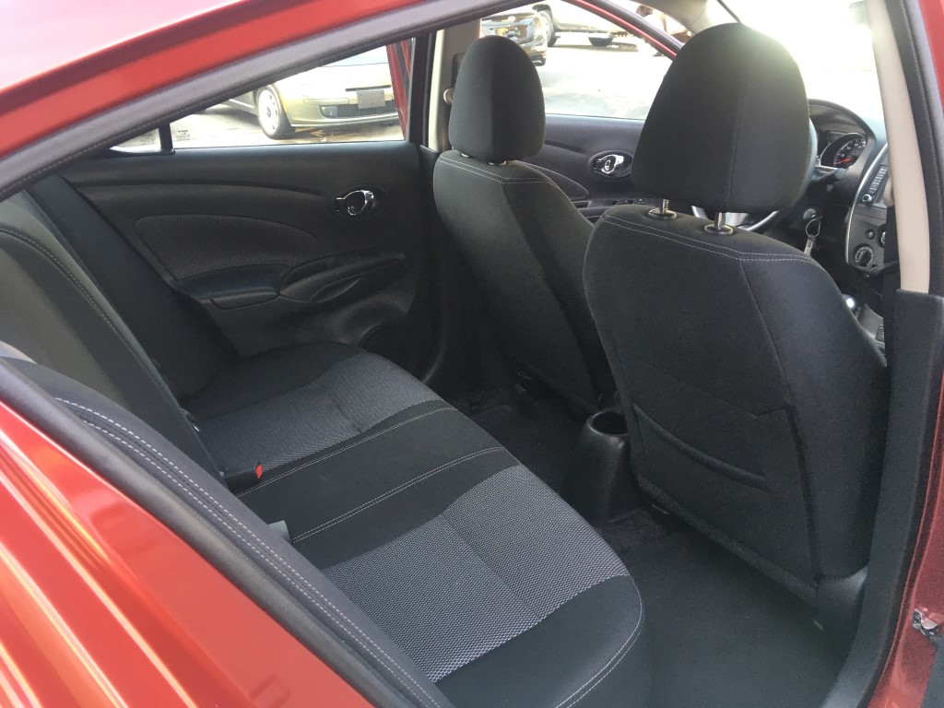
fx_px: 791
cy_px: 354
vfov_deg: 48.2
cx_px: 472
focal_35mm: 29
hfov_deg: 61.7
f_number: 2.2
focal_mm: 4.15
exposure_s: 1/30
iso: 40
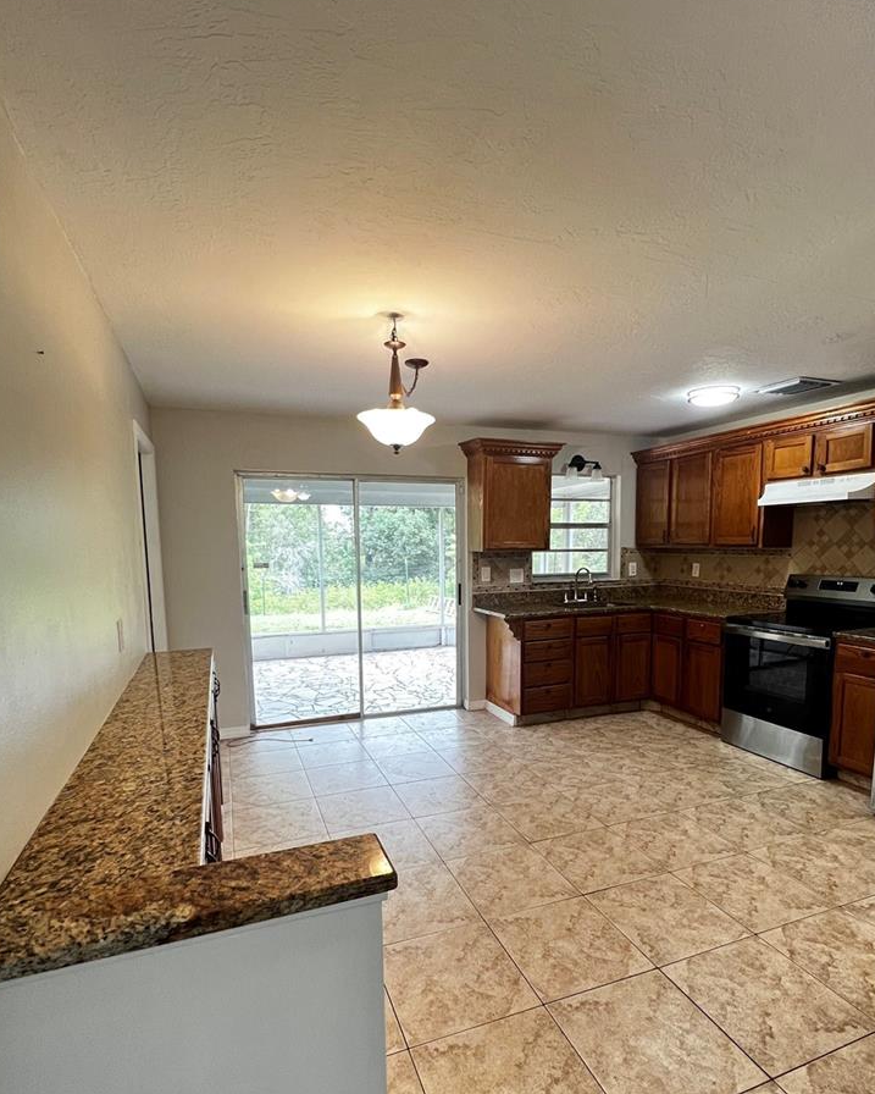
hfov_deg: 77.0
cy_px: 617
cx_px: 438
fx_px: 550
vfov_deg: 89.2
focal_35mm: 17
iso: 320
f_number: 1.8
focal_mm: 1.57
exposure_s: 1/60
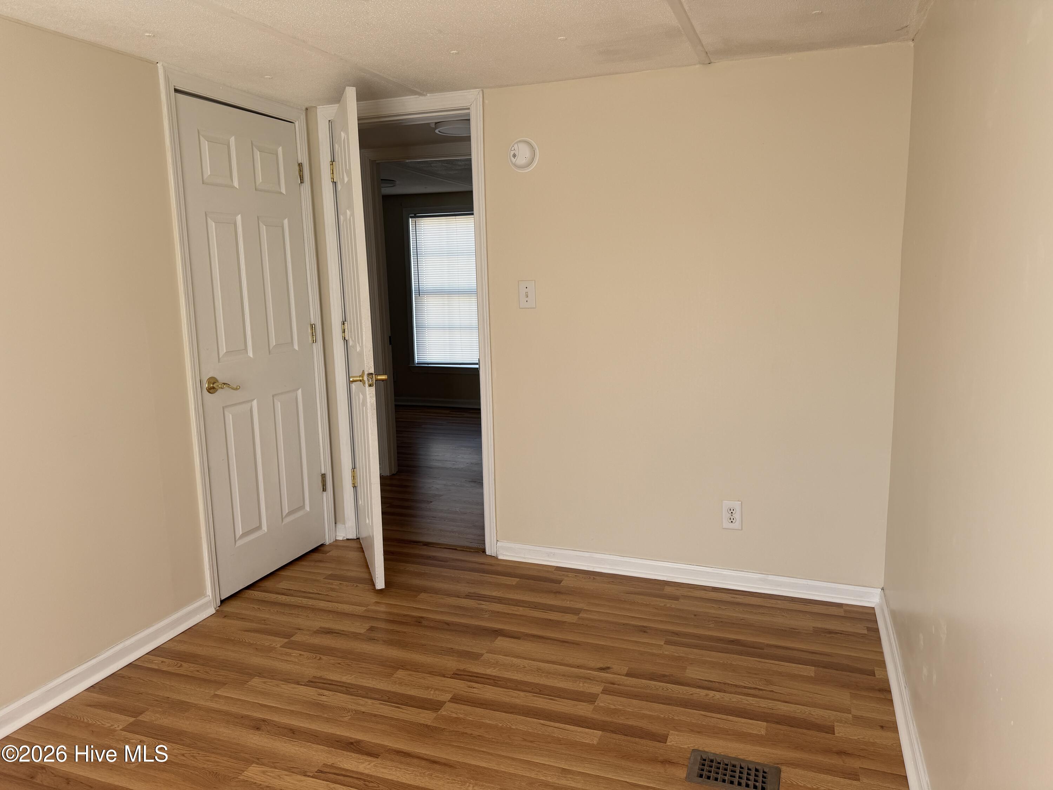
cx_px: 526
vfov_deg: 56.8
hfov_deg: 71.6
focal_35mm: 24
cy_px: 395
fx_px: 730
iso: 80
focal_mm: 6.76
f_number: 1.78
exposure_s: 1/321
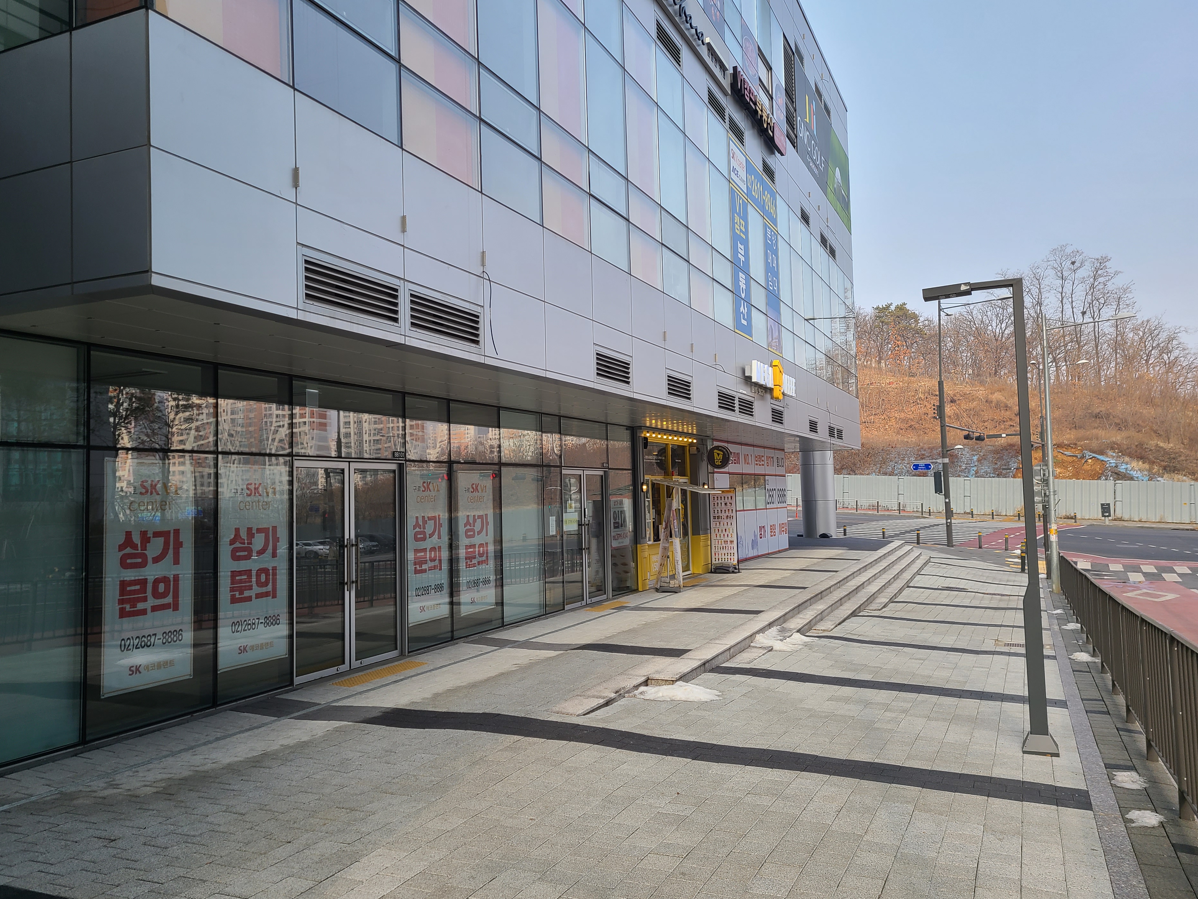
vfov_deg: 49.7
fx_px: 969
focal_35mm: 28
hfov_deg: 63.4
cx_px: 554
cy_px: 440
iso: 40
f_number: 1.8
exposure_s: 1/622
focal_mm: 5.4
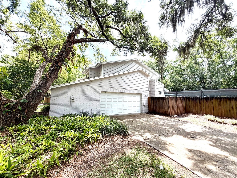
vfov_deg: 85.7
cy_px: 89
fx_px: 96
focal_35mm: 14
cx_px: 118
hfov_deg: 102.1
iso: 50
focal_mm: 2.22
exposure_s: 1/502
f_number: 2.2
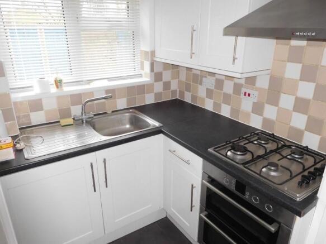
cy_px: 122
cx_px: 163
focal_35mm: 25
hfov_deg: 69.4
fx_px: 235
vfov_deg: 54.9
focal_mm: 4.5
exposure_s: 1/30
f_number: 3.4
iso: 280
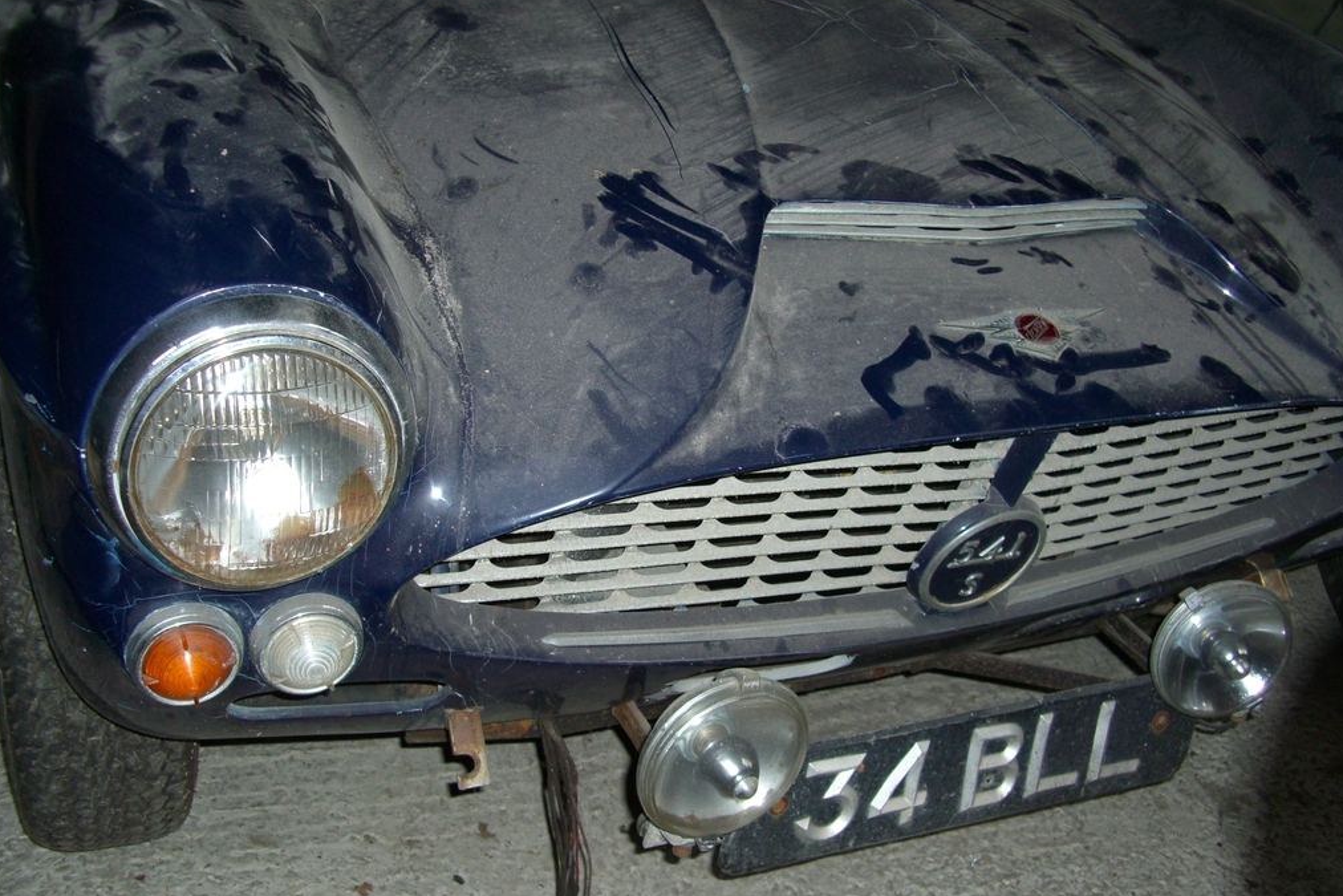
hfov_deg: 48.5
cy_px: 454
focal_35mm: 40
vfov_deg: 33.4
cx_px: 672
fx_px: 1492
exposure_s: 1/60
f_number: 2.8
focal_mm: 7.9
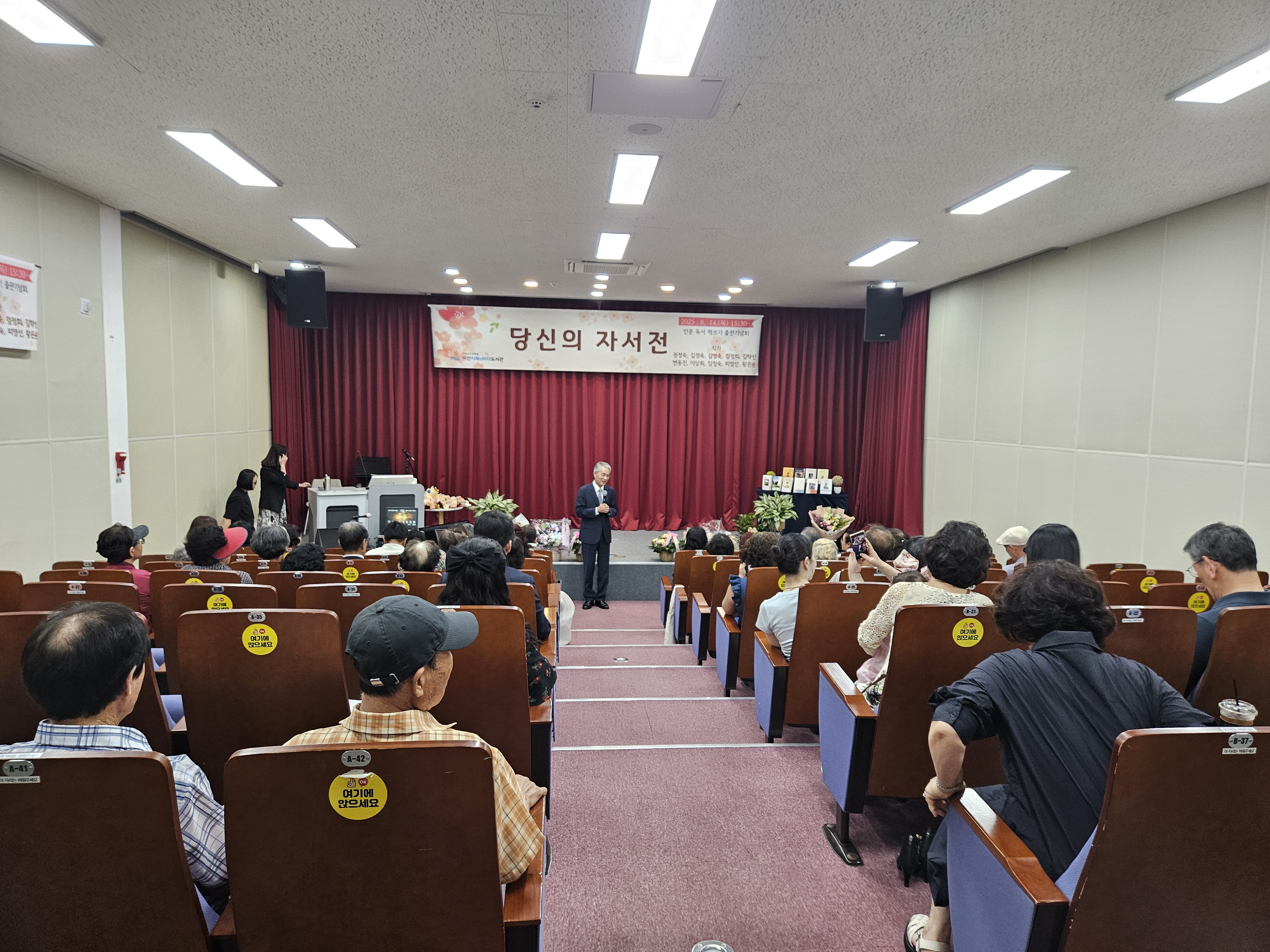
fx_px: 844
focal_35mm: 23
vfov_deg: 58.9
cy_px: 476
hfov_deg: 73.9
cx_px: 635
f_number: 1.8
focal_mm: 5.4
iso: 320
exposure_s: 1/120
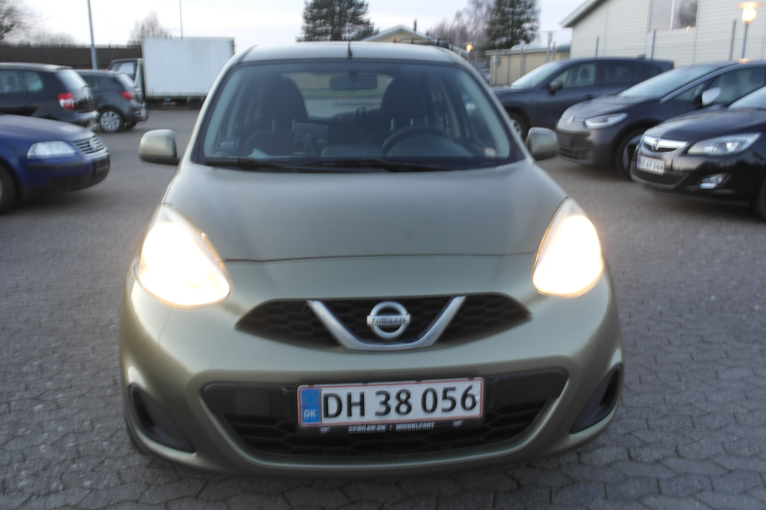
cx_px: 381
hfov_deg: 58.7
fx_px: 681
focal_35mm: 32
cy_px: 247
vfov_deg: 41.1
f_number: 5.6
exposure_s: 1/4
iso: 100
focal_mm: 20
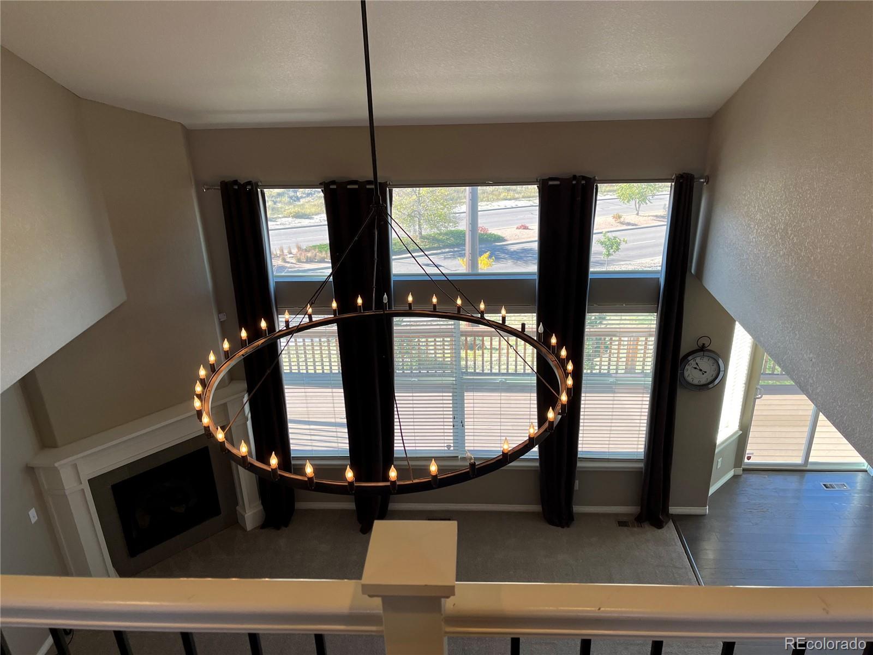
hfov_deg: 67.3
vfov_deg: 53.1
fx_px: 656
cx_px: 436
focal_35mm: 26
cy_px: 328
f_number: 1.6
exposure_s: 1/176
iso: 40
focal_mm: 5.1
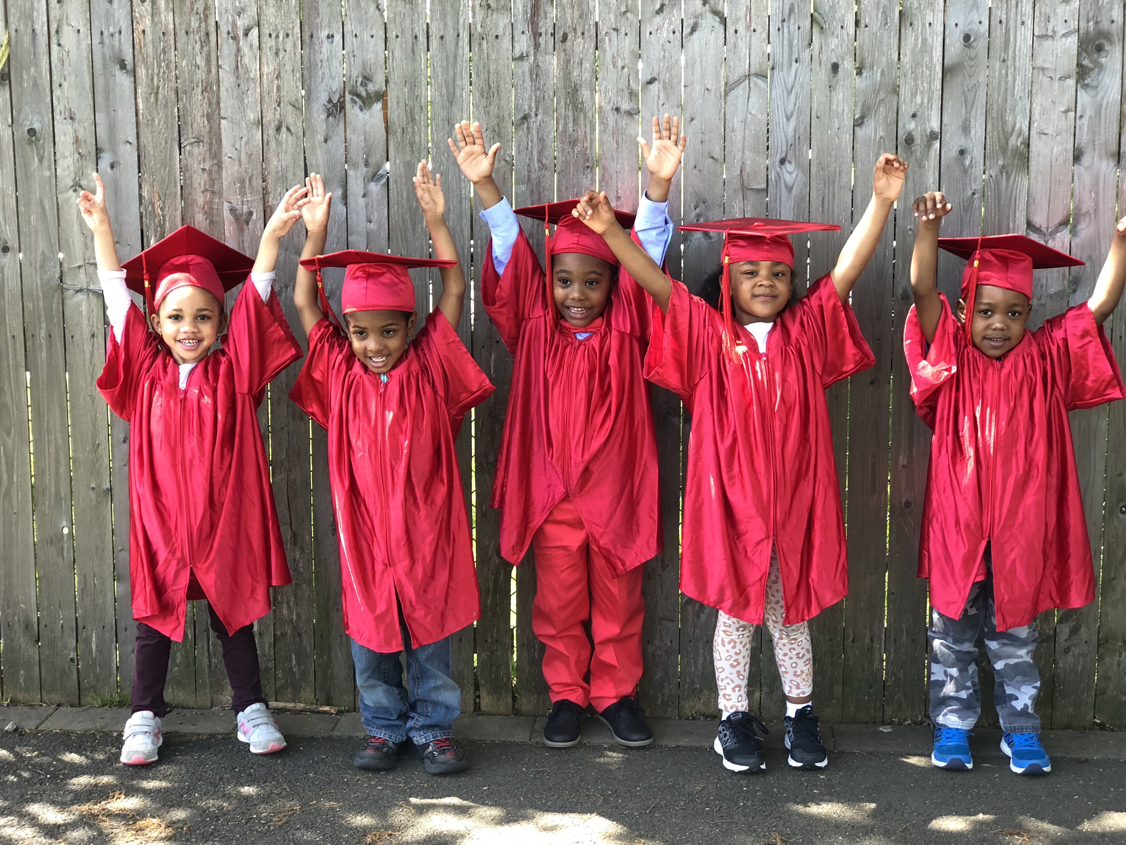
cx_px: 563
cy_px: 422
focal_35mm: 57
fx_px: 1854
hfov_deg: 33.8
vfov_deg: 25.7
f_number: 2.8
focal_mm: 6.6
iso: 50
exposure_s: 1/60
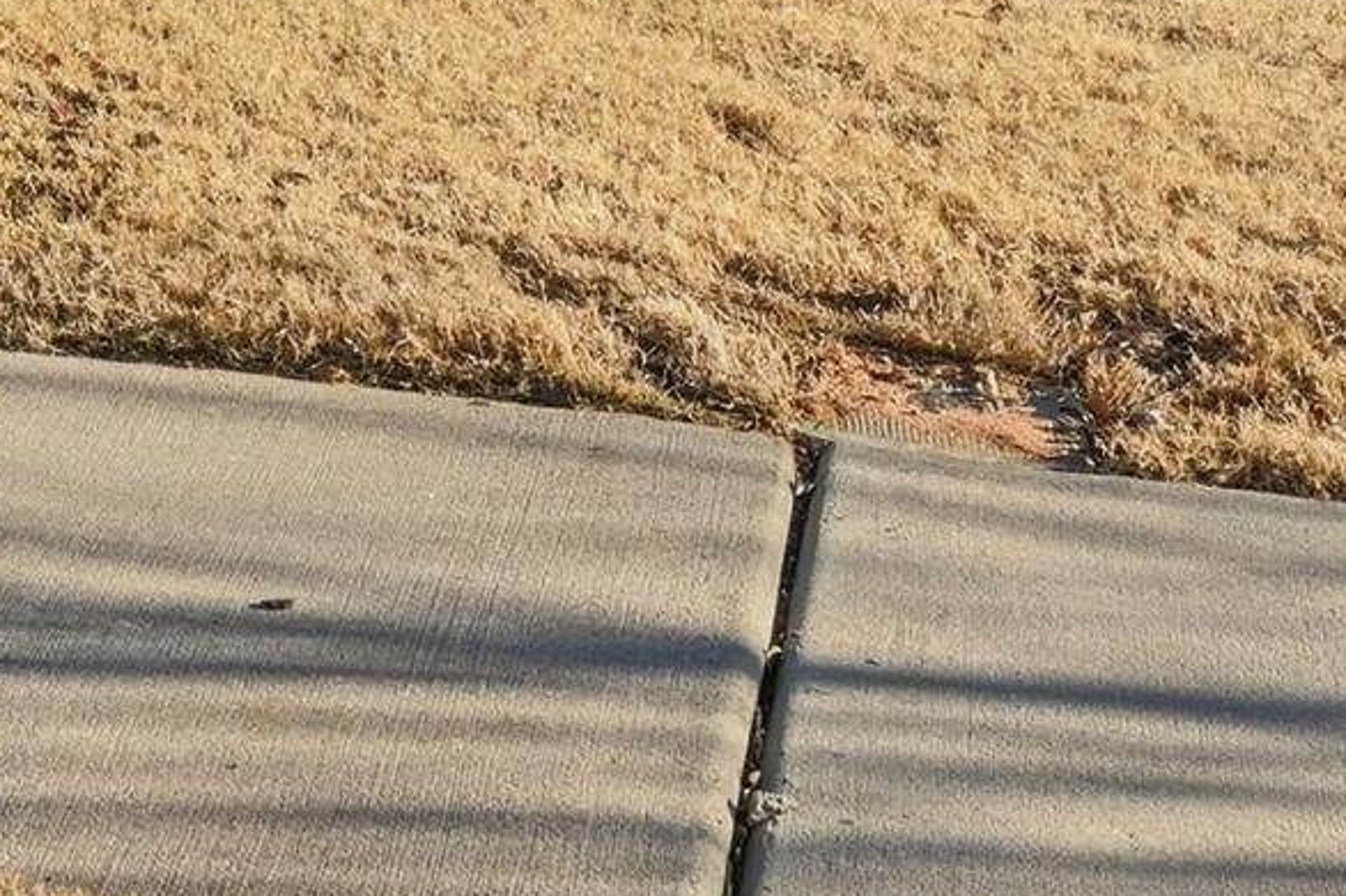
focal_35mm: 128
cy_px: -805
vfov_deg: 10.0
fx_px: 4783
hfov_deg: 13.4
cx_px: -1459
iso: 250
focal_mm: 30
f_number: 9
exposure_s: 1/5000
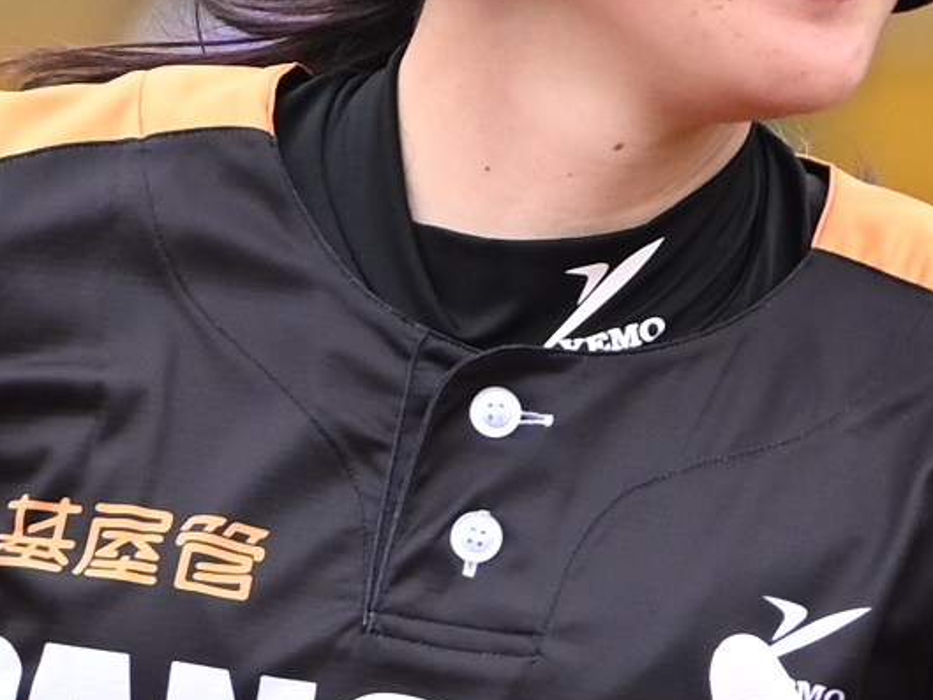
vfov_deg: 0.4
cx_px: 519
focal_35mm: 3310
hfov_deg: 0.6
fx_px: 89234
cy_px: 899
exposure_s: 1/1000
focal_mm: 300
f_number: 2.8
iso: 250
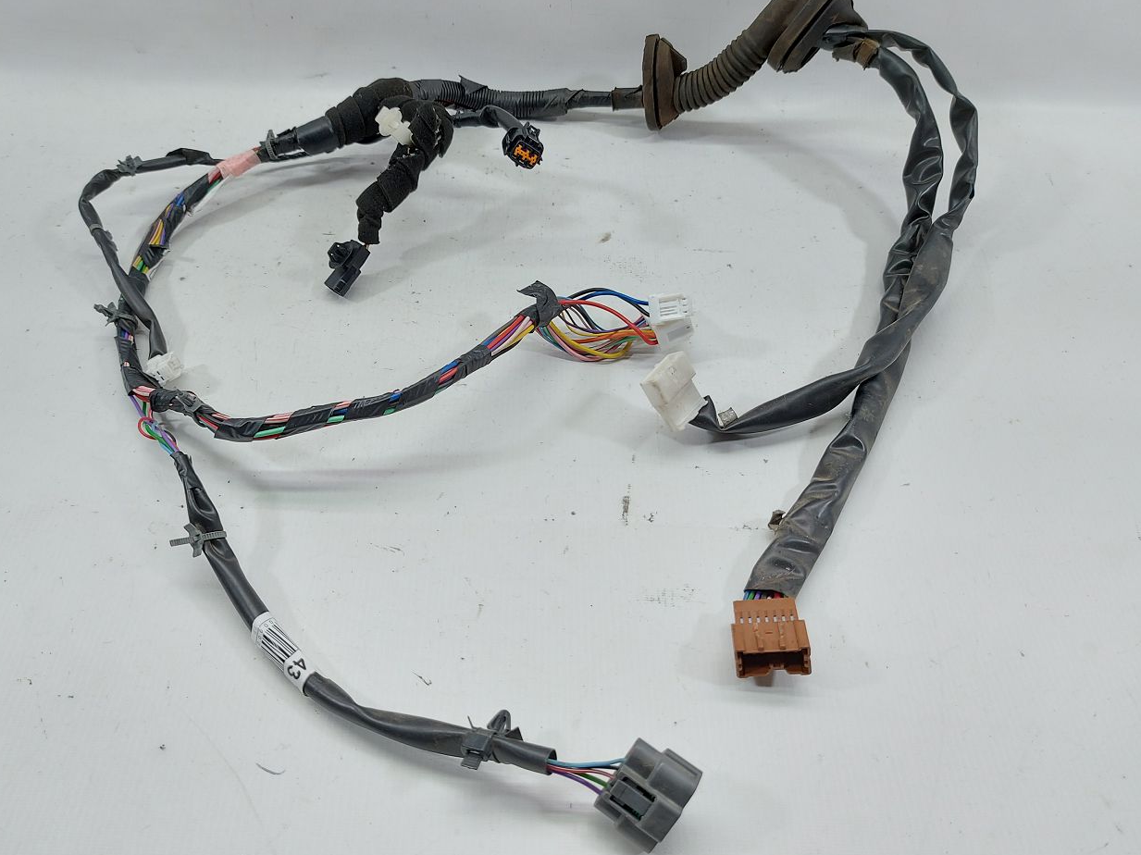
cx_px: 526
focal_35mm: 27
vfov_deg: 51.3
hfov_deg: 65.2
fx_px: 890
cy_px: 403
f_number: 1.8
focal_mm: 5.23
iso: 64
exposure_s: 1/50
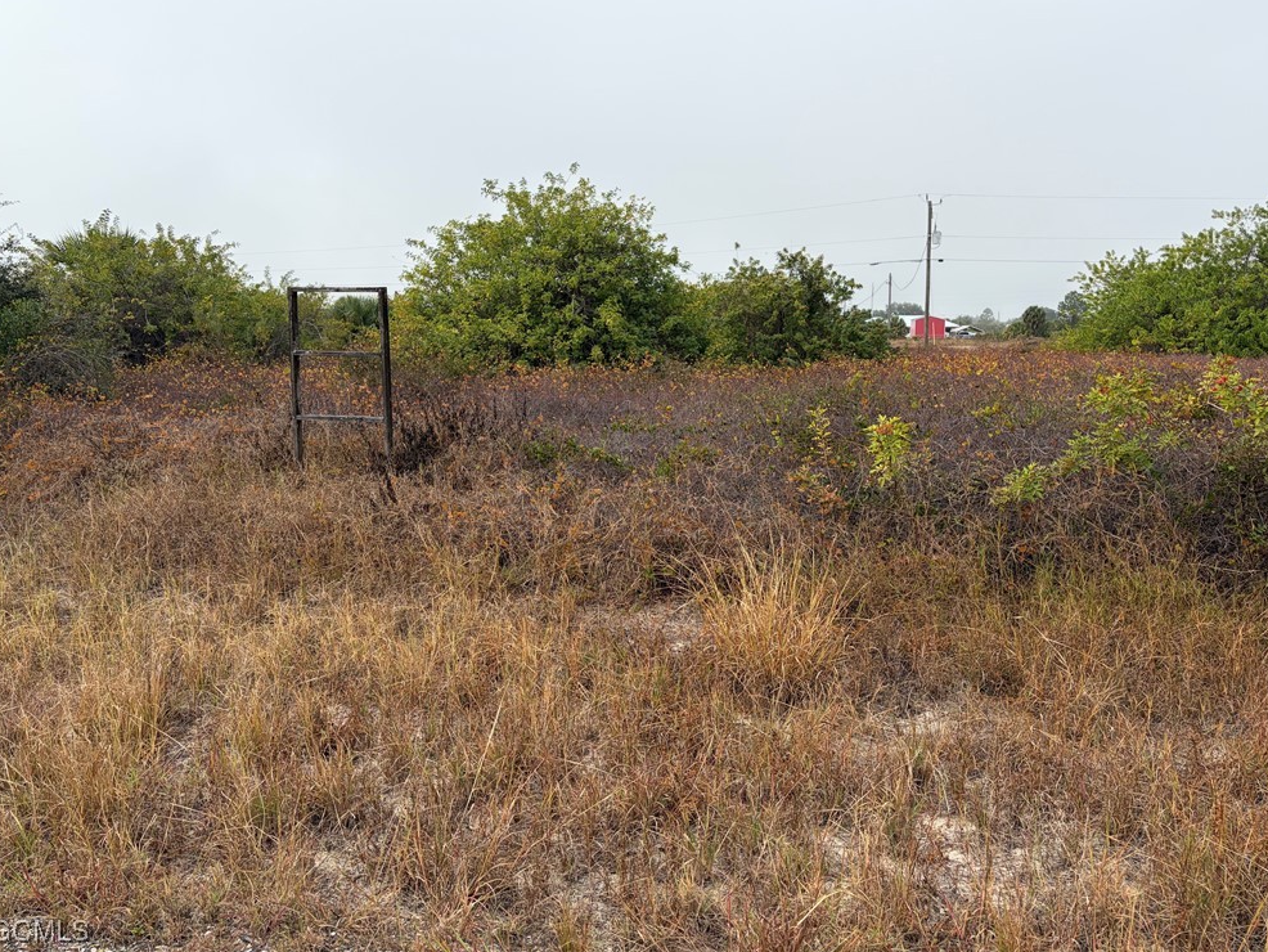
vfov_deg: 51.4
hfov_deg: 65.3
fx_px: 989
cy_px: 466
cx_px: 625
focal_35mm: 27
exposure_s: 1/2639
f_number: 1.6
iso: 50
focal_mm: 5.96
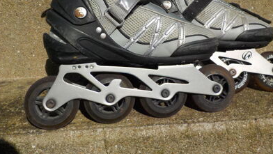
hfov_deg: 50.2
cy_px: 38
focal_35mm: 40
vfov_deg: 29.3
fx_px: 290
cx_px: 159
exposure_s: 1/640
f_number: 6.6
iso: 125
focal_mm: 4.1
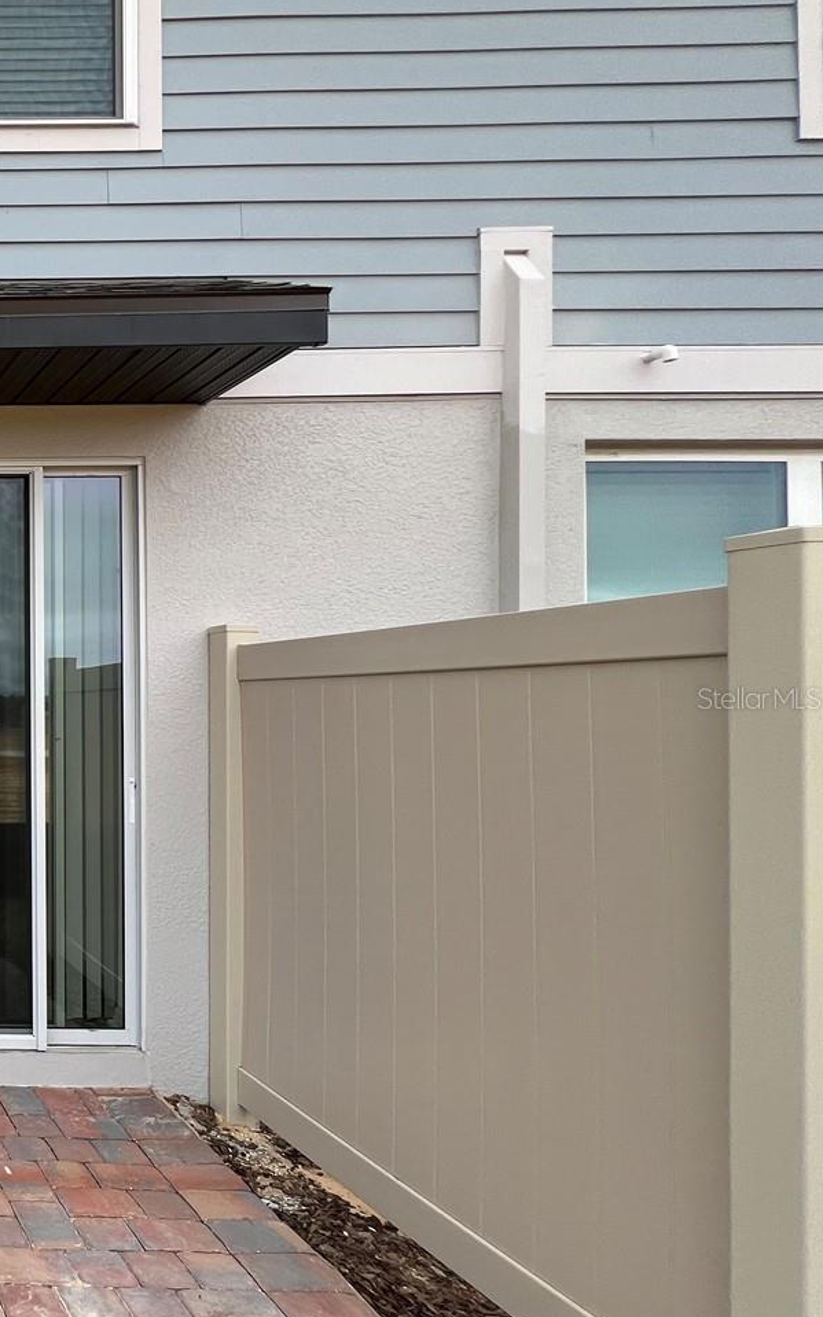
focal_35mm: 23
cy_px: 698
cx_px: -272
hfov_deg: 34.7
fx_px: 826
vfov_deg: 77.1
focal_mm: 1.57
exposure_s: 1/257
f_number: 1.8
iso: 32
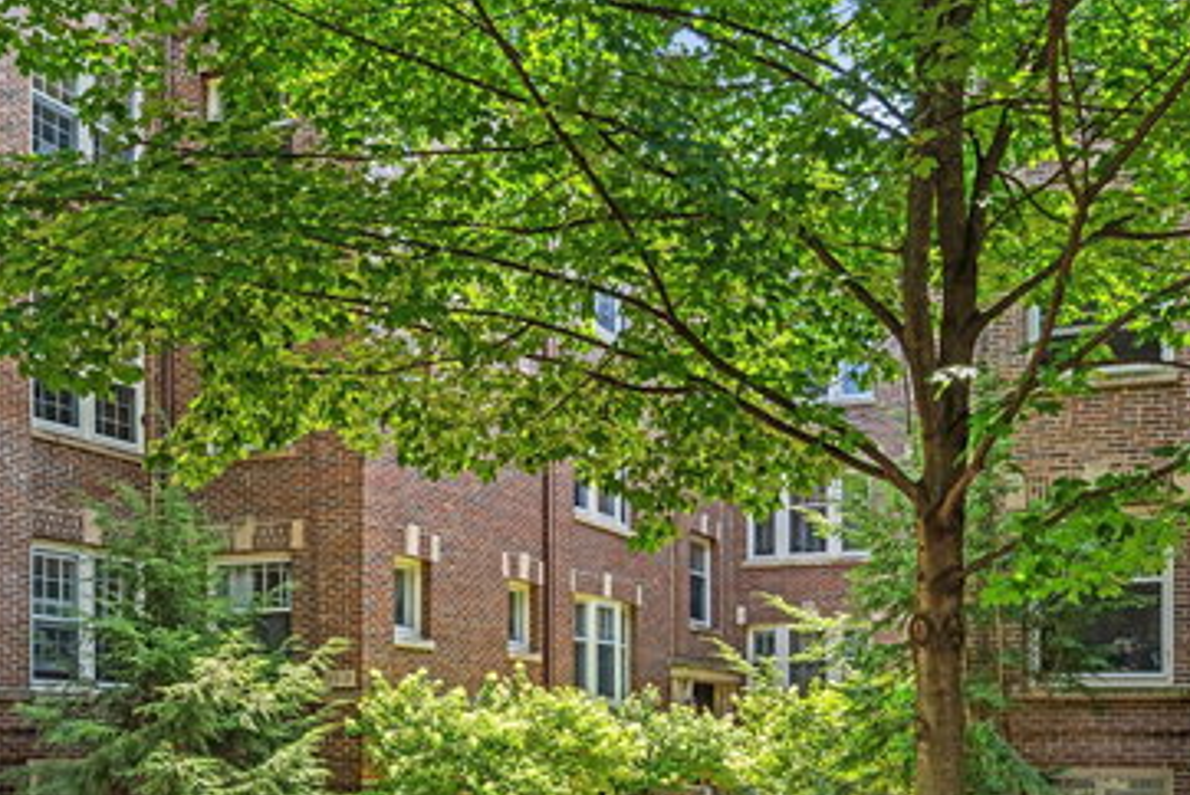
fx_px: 1356
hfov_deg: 47.1
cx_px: 712
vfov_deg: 32.7
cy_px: 381
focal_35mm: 41
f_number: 9
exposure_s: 1/50
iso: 200
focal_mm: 31
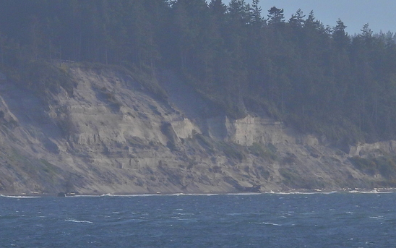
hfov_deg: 2.2
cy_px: 13
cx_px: 99
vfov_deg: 1.4
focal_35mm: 940
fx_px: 10149
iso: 100
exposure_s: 1/640
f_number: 5
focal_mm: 67.8
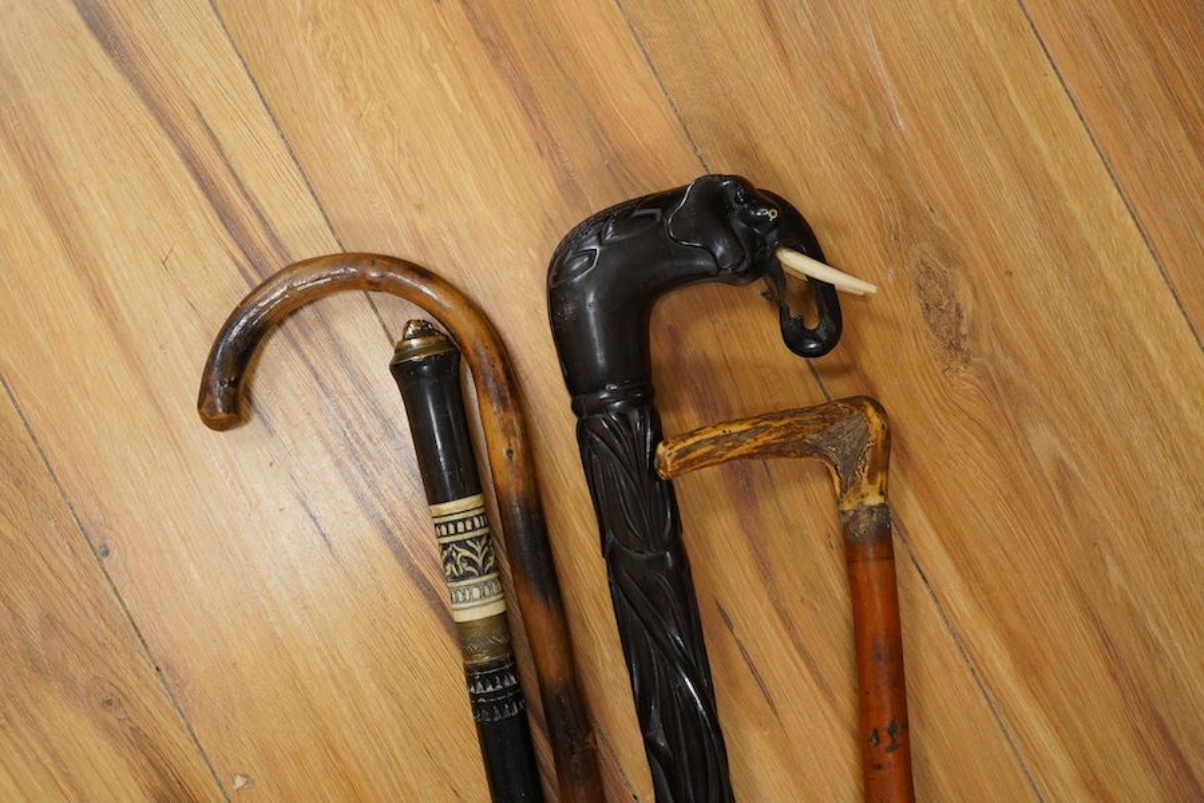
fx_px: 1505
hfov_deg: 43.6
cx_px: 602
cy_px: 402
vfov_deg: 29.9
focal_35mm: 45
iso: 1250
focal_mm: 30
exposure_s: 1/125
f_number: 3.5
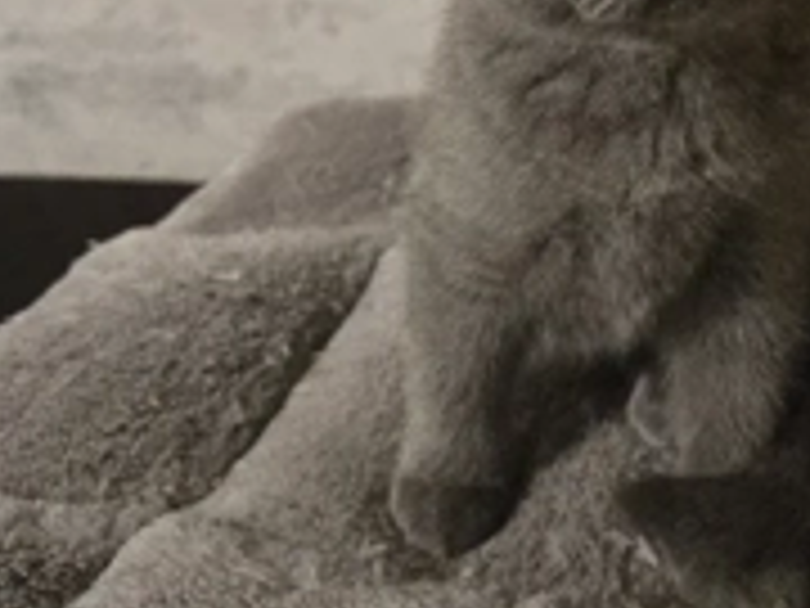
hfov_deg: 36.4
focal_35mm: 51
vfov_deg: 26.3
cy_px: -63
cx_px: 630
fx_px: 1193
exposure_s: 1/101
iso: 1600
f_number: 1.8
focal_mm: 5.4
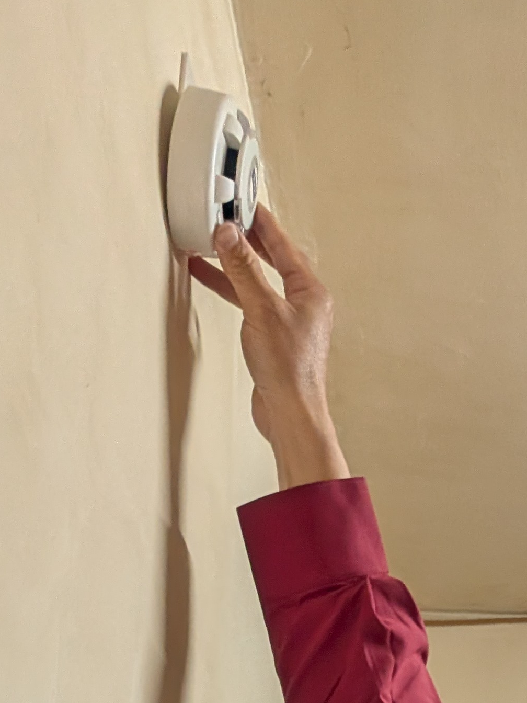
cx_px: 627
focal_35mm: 57
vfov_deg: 30.8
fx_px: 1157
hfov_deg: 23.5
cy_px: 734
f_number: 2.2
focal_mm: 2.74
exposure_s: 1/40
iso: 243
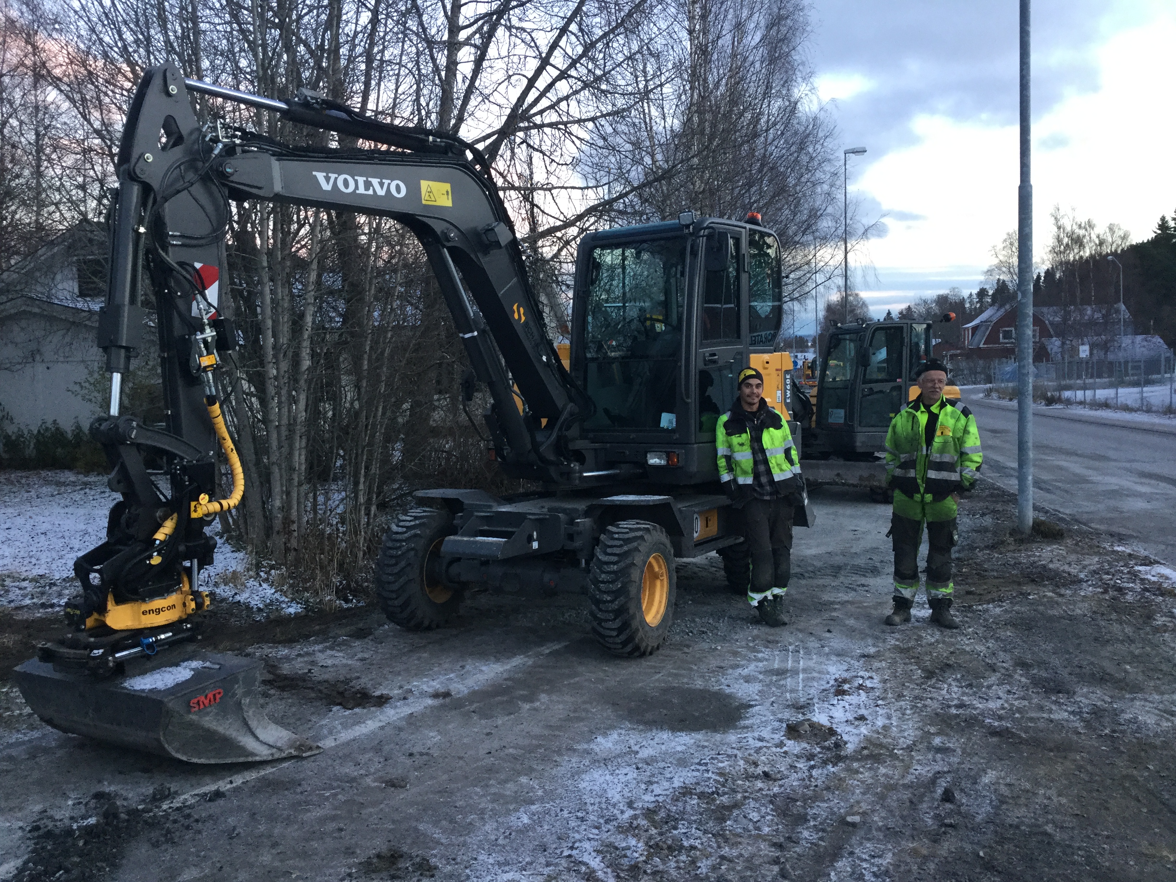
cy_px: 441
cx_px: 588
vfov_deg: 45.4
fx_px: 1053
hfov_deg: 58.4
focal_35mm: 31
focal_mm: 3.3
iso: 40
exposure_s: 1/33
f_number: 2.4
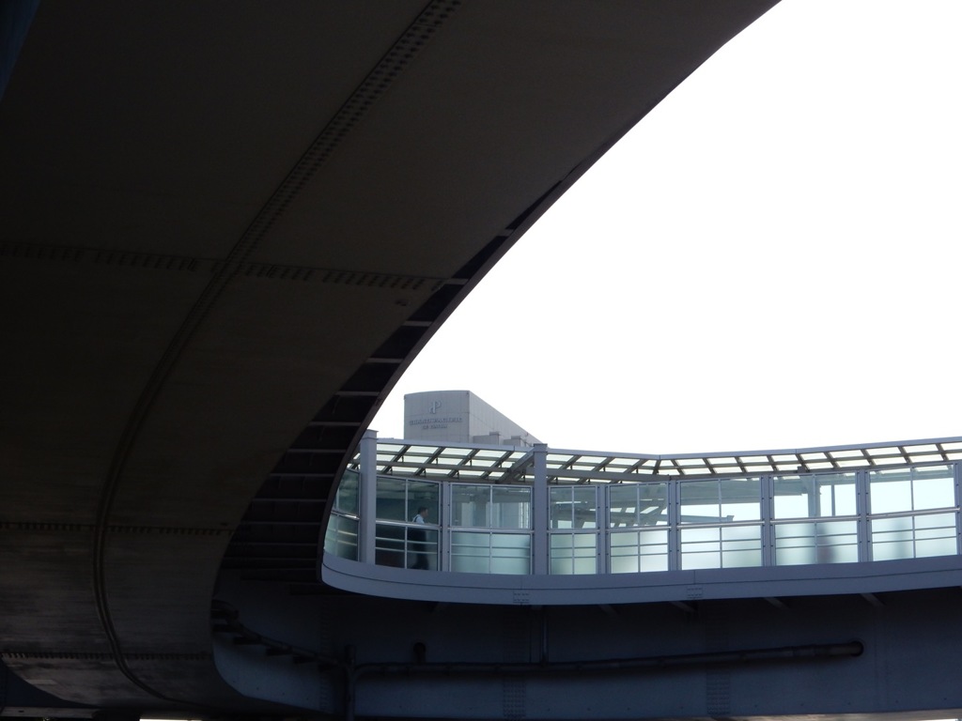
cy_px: 360
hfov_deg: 23.3
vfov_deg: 17.6
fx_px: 2334
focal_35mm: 84
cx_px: 481
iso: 125
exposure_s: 1/800
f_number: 5
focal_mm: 14.9
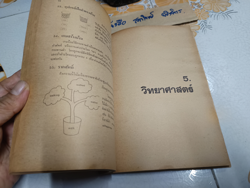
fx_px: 173
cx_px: 125
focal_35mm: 24
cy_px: 94
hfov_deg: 71.6
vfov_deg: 56.8
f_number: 1.7
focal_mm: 5.31
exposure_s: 1/33.3
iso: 882
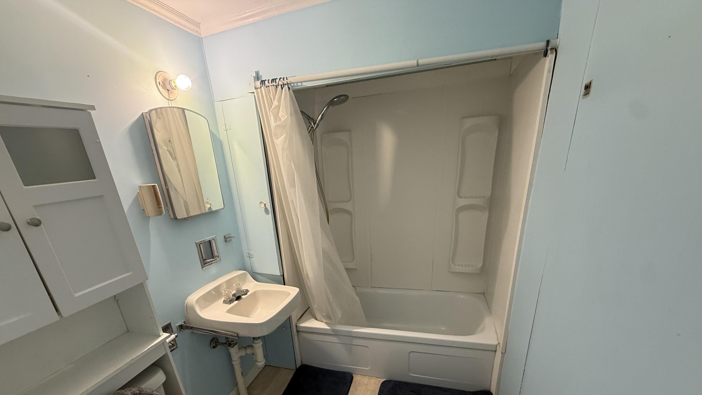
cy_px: 273
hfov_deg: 99.4
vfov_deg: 64.8
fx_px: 298
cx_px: 345
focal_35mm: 16
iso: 250
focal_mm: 2.22
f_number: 2.2
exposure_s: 1/60
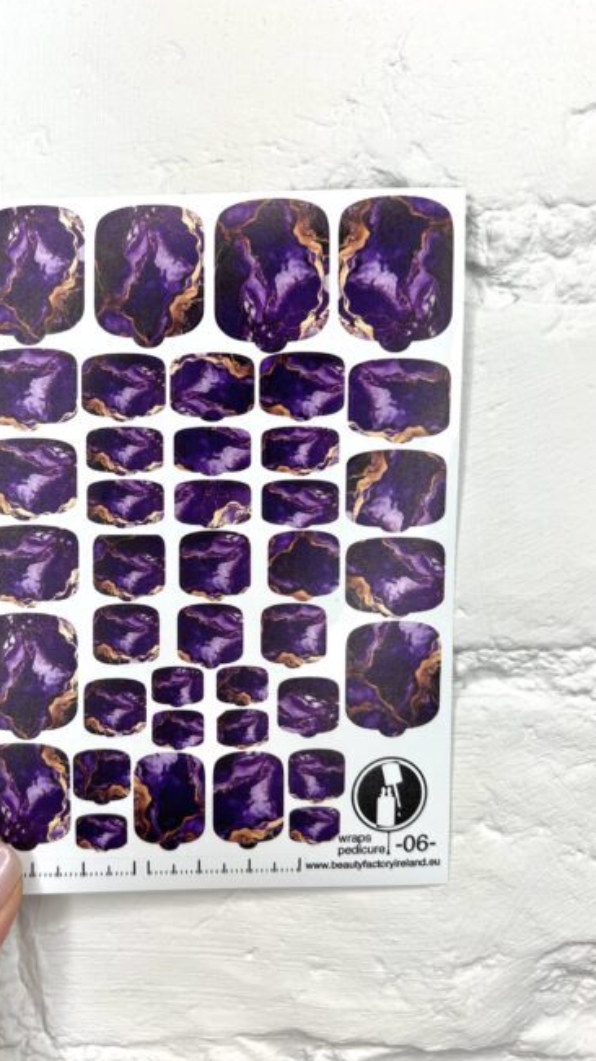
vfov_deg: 66.1
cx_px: 215
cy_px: 526
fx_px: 815
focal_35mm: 29
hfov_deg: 39.8
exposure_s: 1/753
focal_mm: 5.7
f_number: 1.5
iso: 50
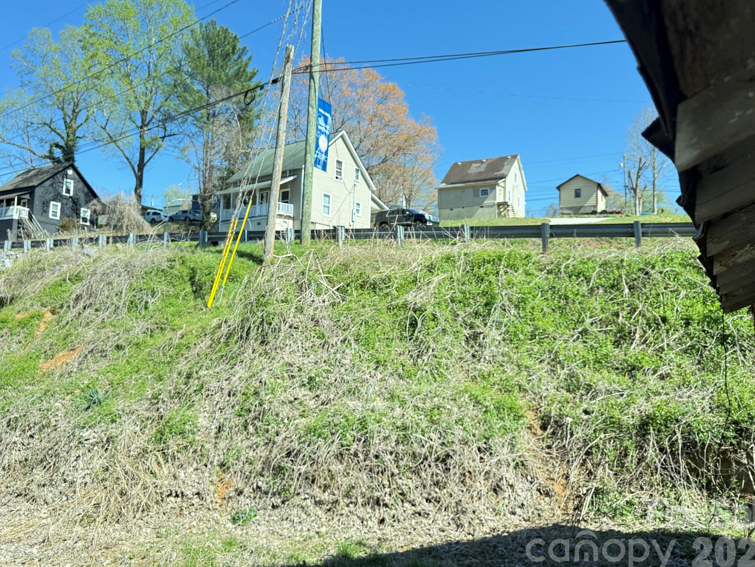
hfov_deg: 63.3
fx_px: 611
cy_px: 252
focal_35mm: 28
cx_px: 344
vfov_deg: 49.7
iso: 100
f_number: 1.78
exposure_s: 1/1901
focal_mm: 6.76
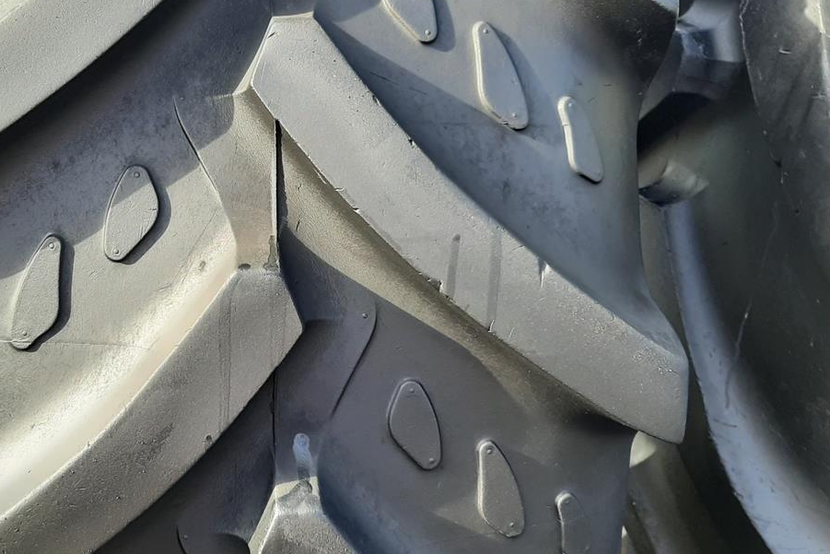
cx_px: 289
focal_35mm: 36
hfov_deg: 52.3
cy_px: 210
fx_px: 830
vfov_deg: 36.7
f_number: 1.7
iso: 40
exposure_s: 1/347
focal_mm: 3.93
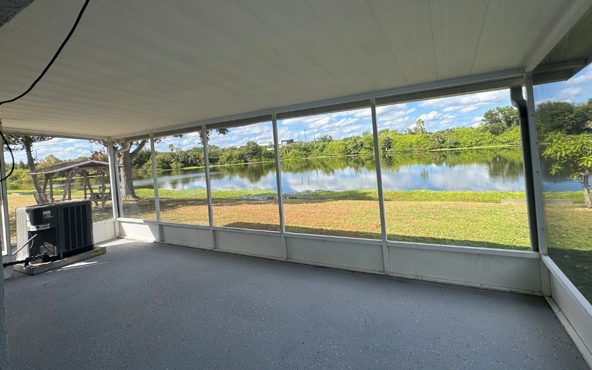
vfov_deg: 67.4
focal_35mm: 17
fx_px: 274
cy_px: 150
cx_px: 305
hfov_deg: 94.3
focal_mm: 2.22
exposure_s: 1/858
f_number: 2.2
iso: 50
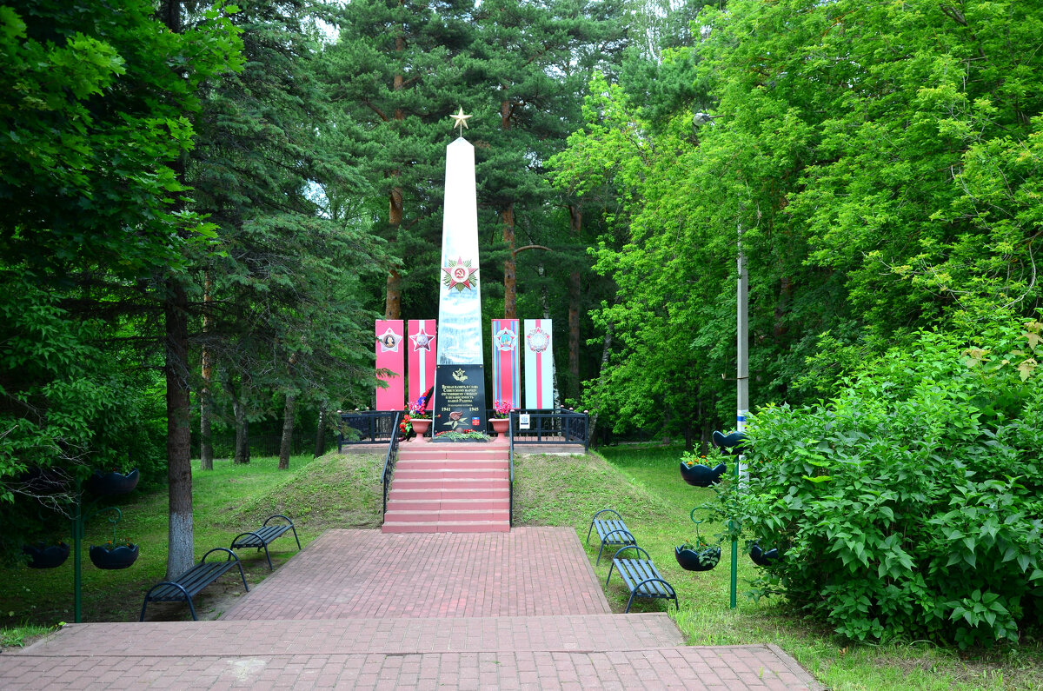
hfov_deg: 57.3
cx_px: 522
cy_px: 346
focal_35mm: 33
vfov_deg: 39.8
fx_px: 954
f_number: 4.5
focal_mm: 22
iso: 320
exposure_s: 1/250
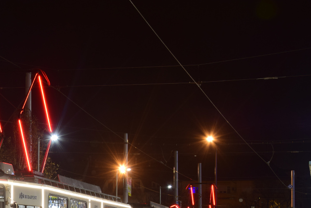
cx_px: 9
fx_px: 994
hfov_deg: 17.4
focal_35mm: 115
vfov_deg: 11.8
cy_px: 200
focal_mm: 38
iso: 200
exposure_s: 1/2
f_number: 6.3
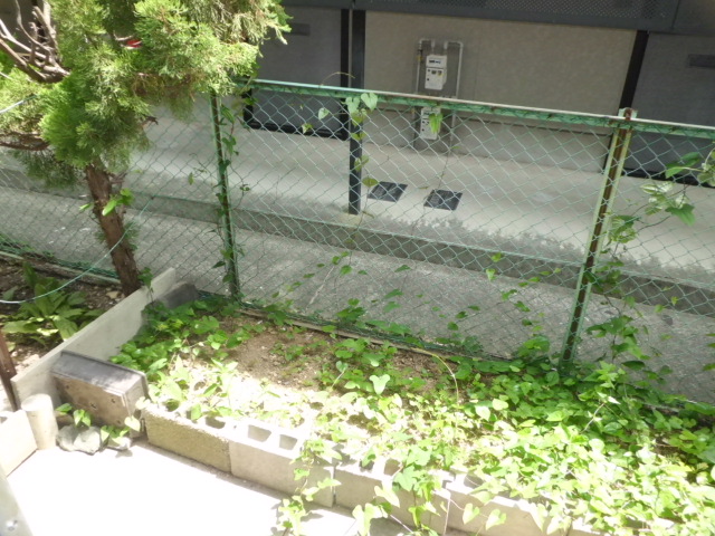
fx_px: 537
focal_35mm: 26
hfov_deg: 67.3
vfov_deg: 53.1
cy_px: 268
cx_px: 358
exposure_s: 1/400
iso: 200
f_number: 2.8
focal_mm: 4.7
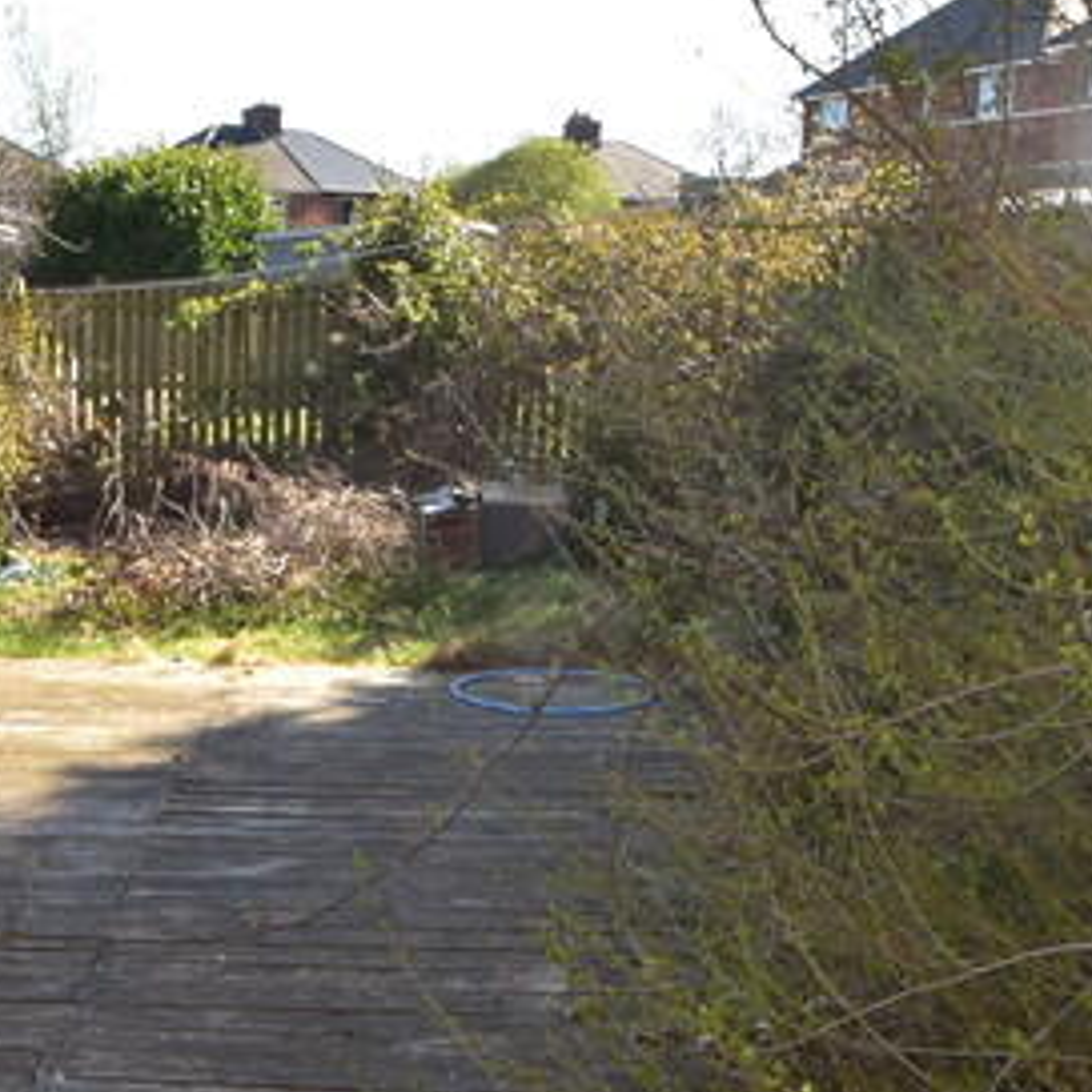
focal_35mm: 48
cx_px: 225
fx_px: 1713
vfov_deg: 35.4
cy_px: 568
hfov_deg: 34.3
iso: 280
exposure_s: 1/200
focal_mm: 10
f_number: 10
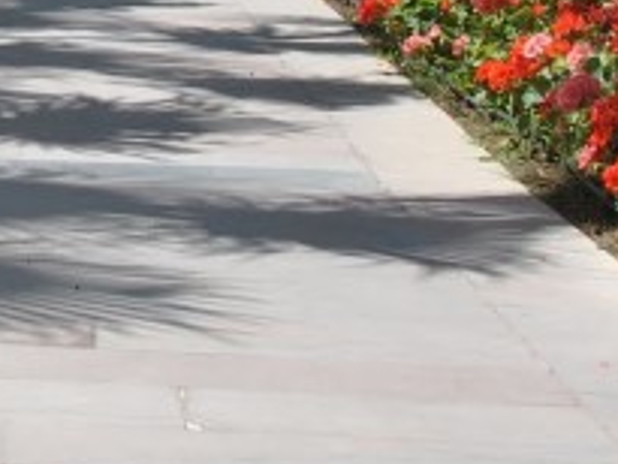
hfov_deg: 9.8
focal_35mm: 194
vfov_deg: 7.6
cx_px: -427
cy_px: -169
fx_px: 3466
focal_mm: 24
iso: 100
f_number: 9
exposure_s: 1/320
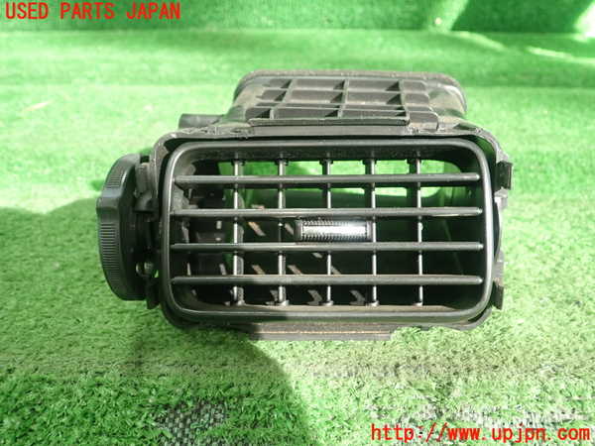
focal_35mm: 30
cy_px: 223
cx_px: 298
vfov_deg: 46.8
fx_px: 516
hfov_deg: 60.0
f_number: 2.3
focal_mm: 5.5
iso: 250
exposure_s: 1/125
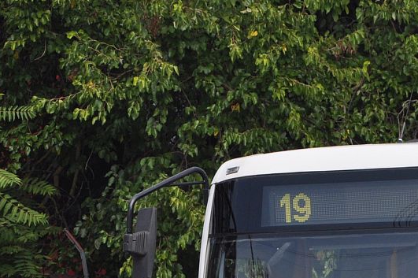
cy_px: 320
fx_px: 1856
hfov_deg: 12.5
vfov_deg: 8.5
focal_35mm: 160
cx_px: 512
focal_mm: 40
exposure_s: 1/1250
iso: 400
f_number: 4.8
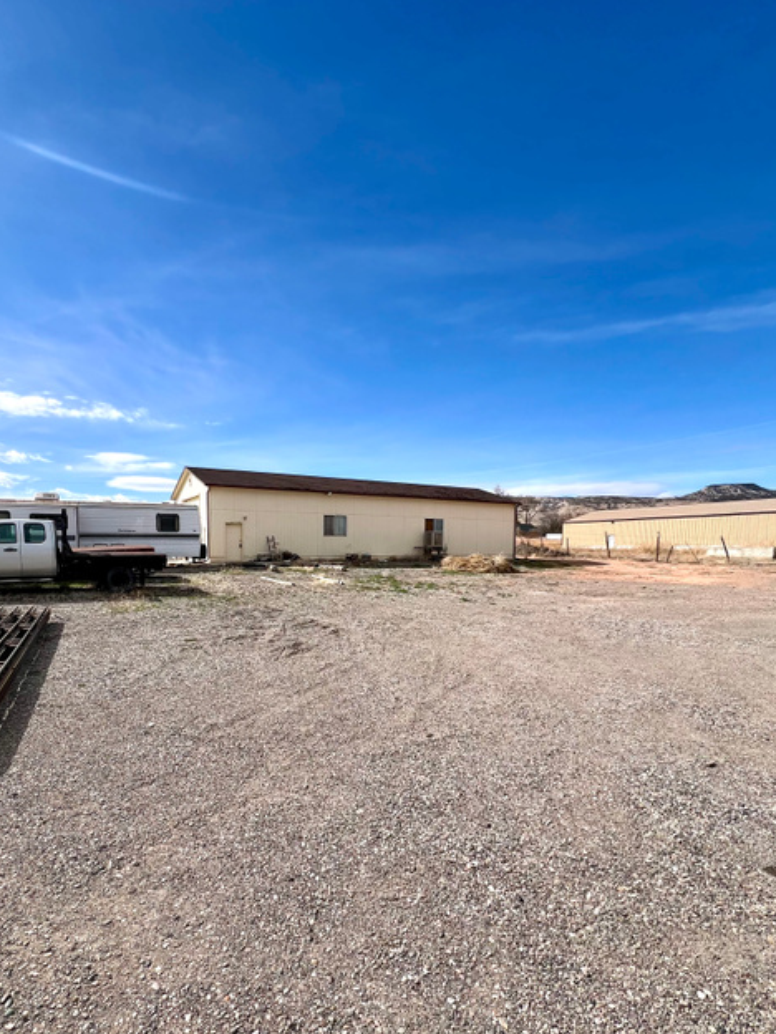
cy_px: 583
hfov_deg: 77.5
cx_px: 322
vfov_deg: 94.0
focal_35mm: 16
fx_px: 478
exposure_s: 1/2273
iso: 32
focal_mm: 1.57
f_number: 1.8
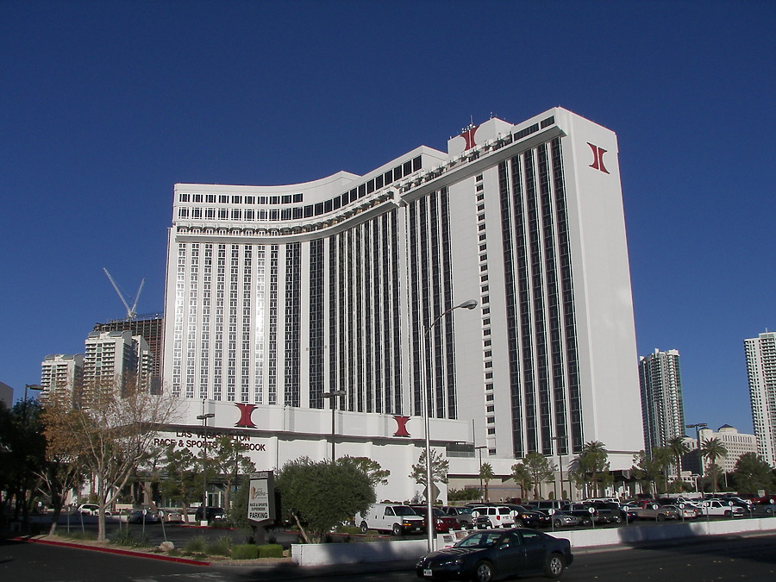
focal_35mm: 36
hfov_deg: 51.4
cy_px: 291
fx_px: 807
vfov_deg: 39.7
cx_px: 388
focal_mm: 6
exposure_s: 1/640
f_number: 5.6
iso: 50
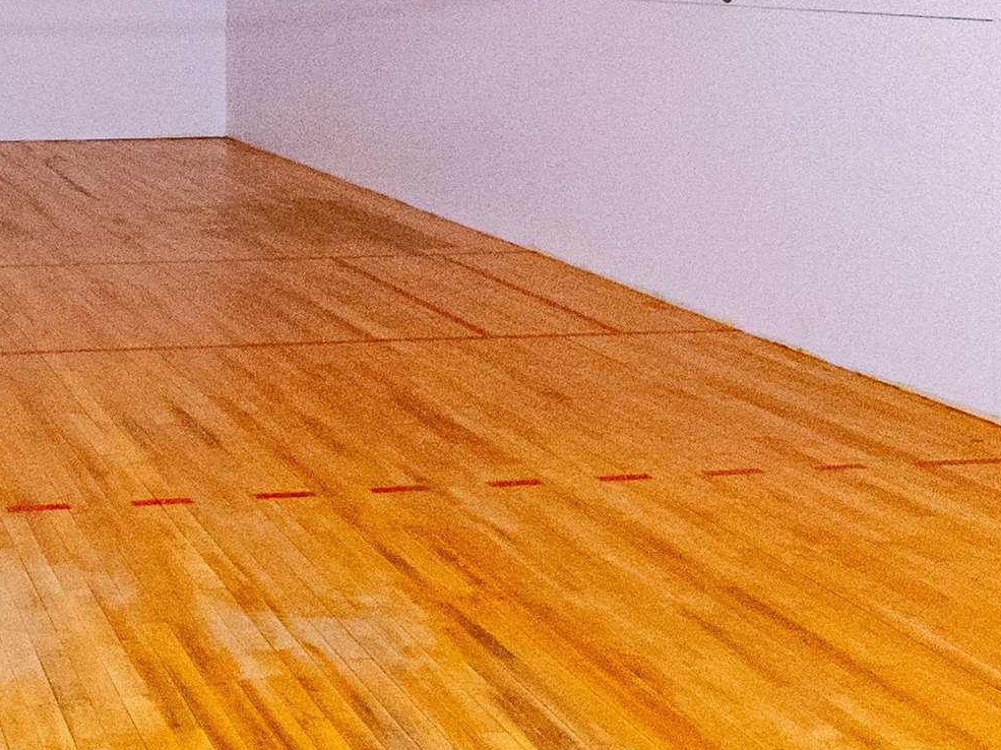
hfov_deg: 32.2
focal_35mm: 54
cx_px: -44
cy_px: 20
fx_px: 1561
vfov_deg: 25.8
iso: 6400
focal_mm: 12
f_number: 2.8
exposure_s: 1/60
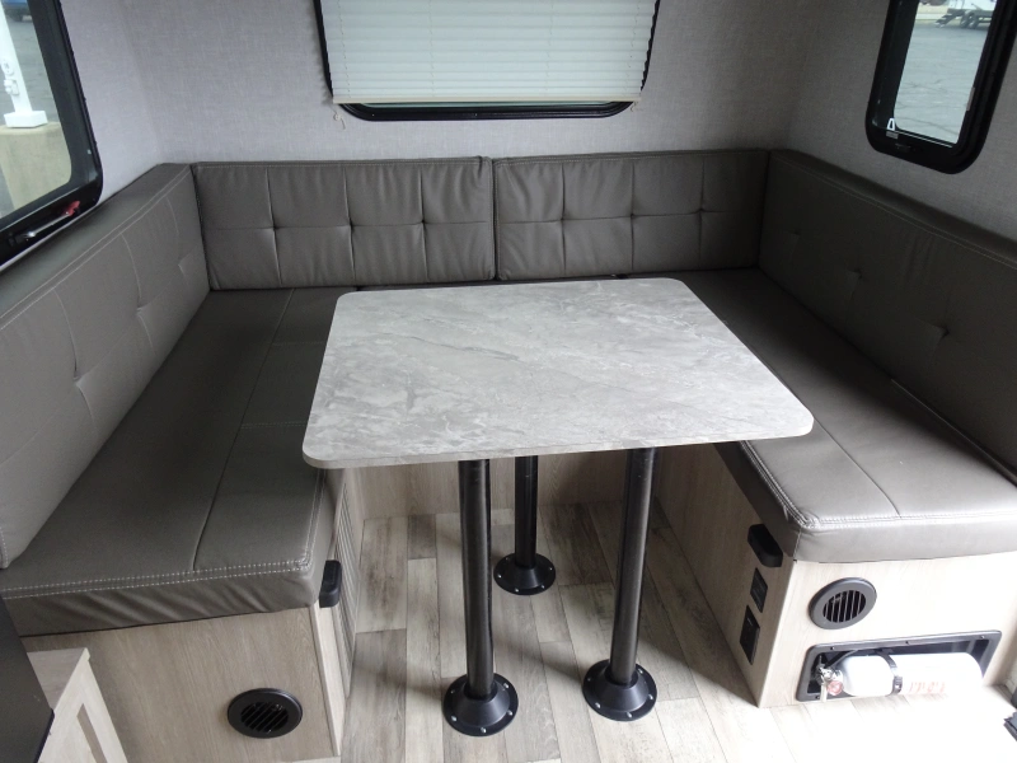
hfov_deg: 71.6
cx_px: 508
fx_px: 705
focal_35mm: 24
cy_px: 382
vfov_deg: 56.8
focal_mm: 4.1
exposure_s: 1/30
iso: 200
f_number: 3.5
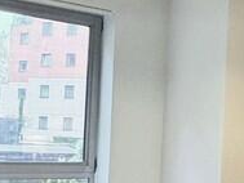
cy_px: 288
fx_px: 536
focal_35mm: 76
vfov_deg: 17.2
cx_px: 359
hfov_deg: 21.7
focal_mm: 2.22
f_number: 2.2
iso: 200
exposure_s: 1/100
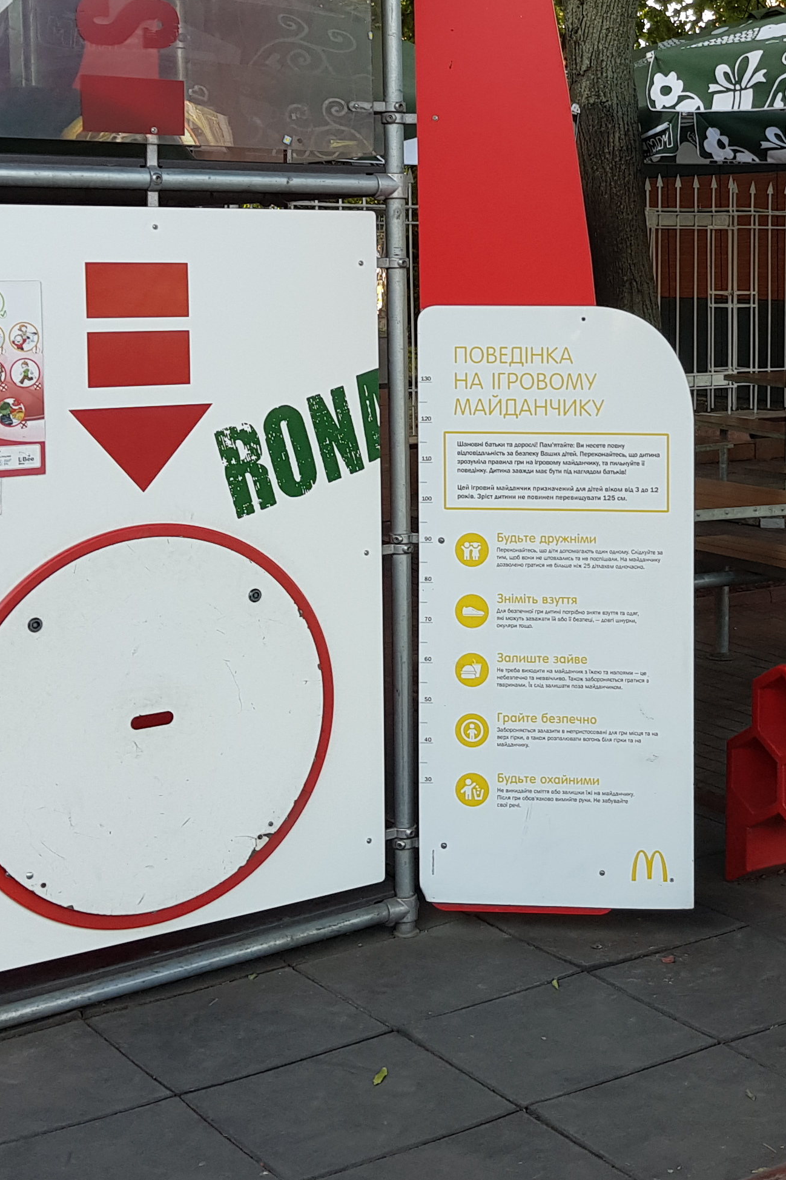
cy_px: 384
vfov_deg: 35.3
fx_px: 1834
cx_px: 687
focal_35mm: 56
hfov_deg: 23.6
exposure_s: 1/100
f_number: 1.7
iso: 50
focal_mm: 4.2
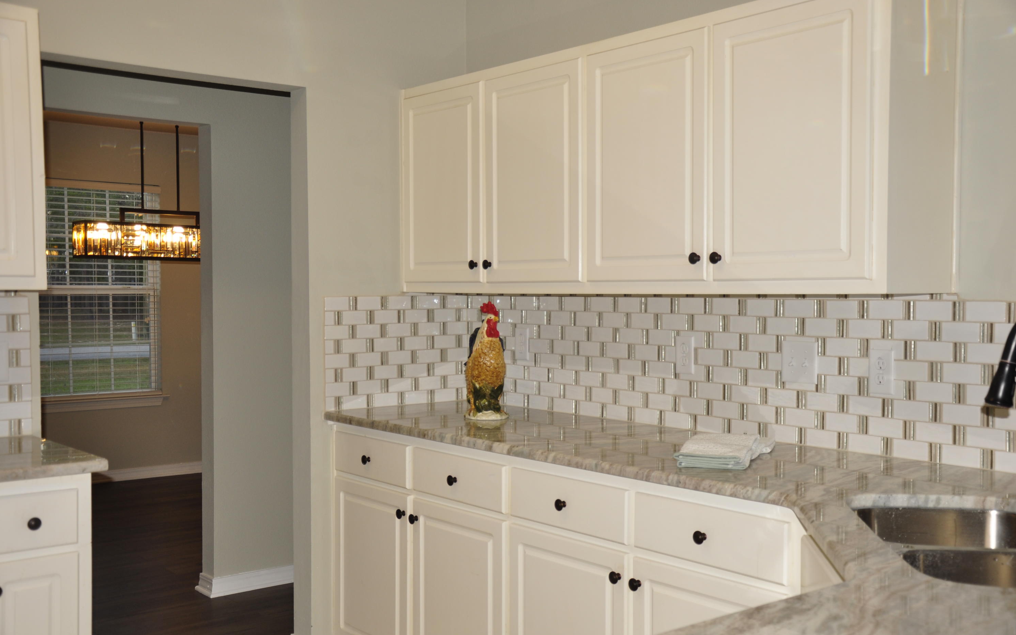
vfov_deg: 33.2
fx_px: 1066
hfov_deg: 50.9
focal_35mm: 39
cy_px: 328
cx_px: 506
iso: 200
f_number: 4
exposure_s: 1/60
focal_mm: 25
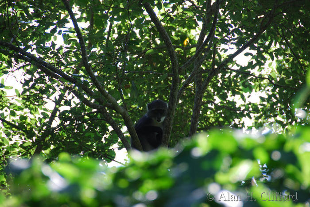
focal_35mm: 300
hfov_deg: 6.9
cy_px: 104
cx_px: 155
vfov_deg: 4.6
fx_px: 2585
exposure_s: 1/100
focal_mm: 200
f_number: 5.6
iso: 140
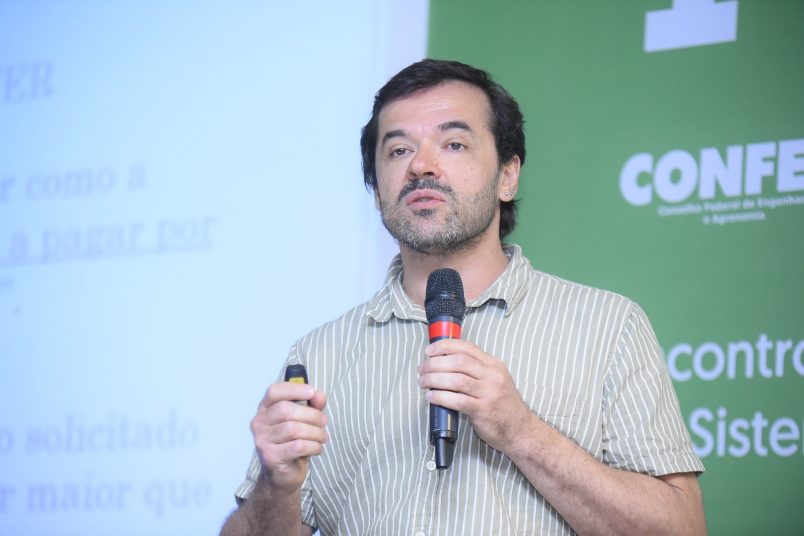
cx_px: 402
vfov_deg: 9.1
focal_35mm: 150
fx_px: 3350
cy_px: 268
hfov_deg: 13.7
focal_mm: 150
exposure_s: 1/200
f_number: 3.2
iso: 3200
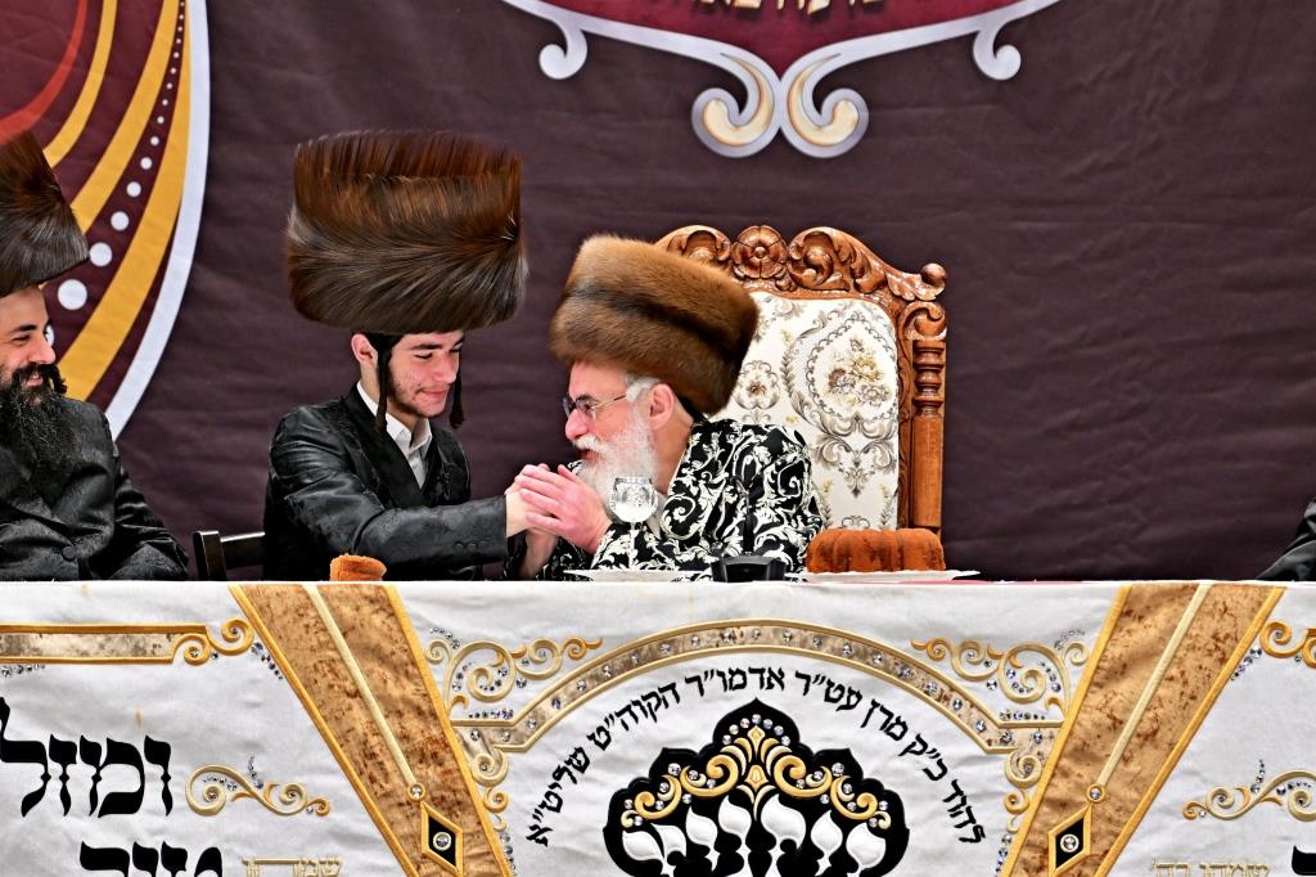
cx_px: 658
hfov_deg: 6.9
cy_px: 438
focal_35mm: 300
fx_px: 10963
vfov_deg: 4.6
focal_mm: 200
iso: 320
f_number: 2.8
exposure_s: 1/250
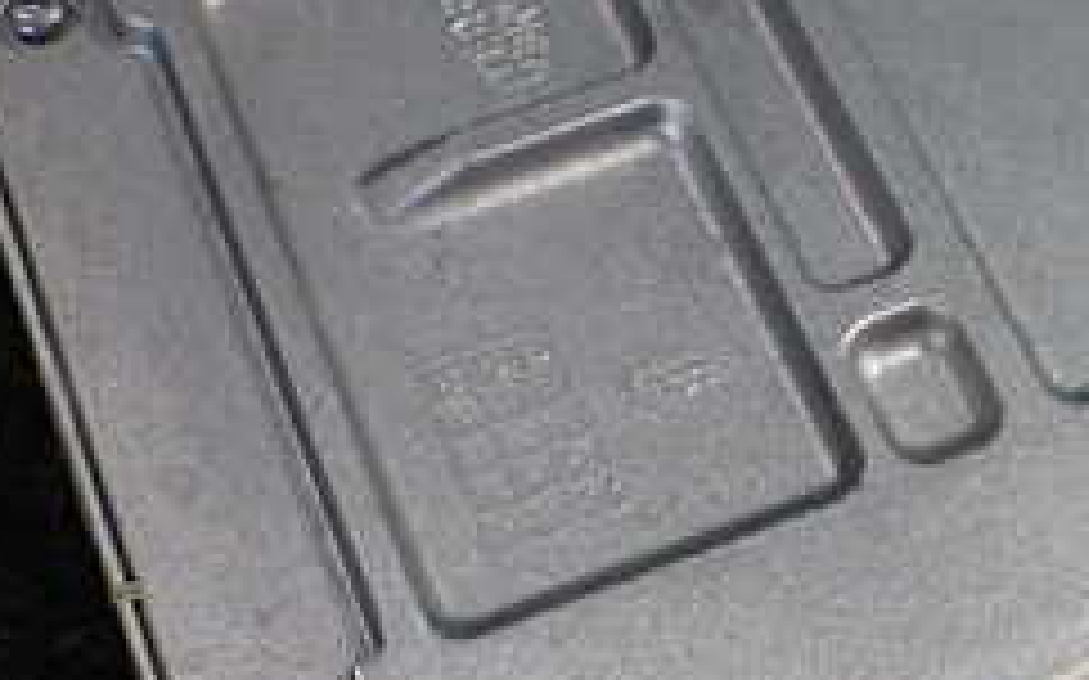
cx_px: 819
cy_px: 428
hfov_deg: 25.8
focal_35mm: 79
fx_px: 2344
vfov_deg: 16.5
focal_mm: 5.4
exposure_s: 1/125
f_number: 2.3
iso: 400
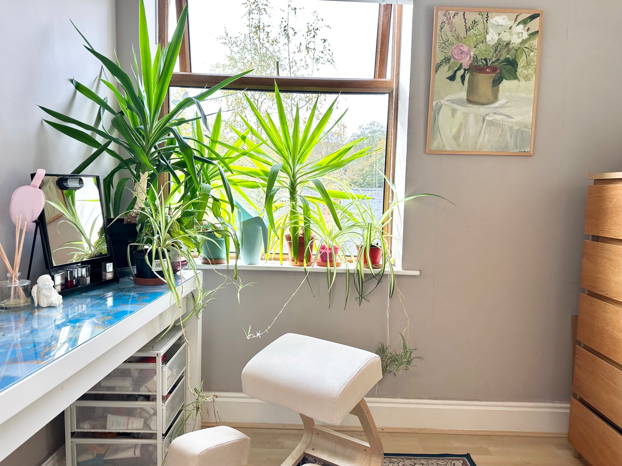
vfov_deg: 56.8
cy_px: 233
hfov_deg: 71.6
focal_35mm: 24
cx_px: 311
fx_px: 431
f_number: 1.78
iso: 64
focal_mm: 6.86
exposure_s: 1/100
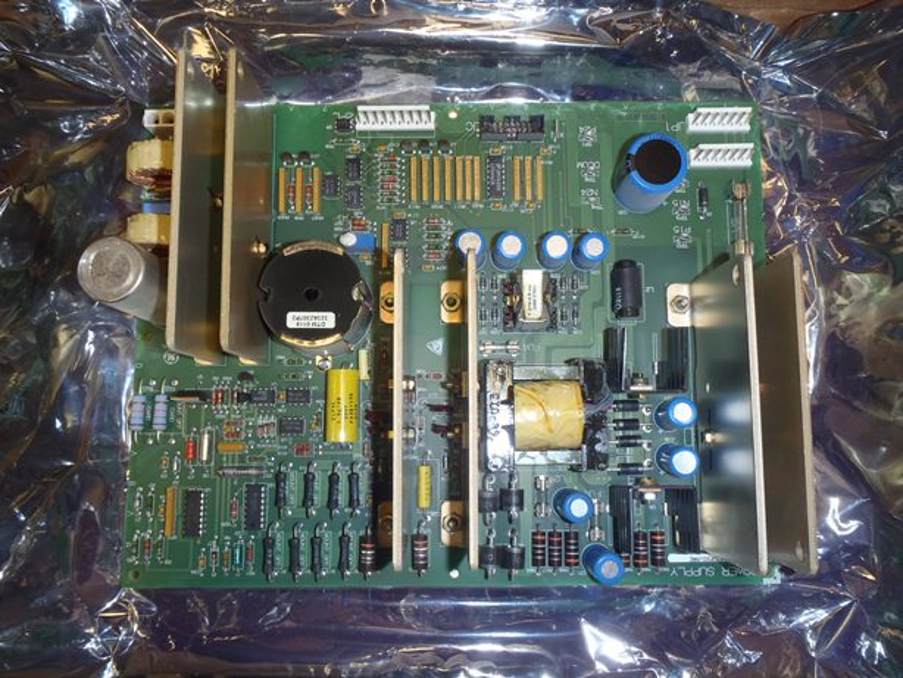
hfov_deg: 63.4
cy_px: 339
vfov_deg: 49.8
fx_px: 731
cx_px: 452
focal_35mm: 28
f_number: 3.9
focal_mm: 5
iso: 100
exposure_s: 1/30
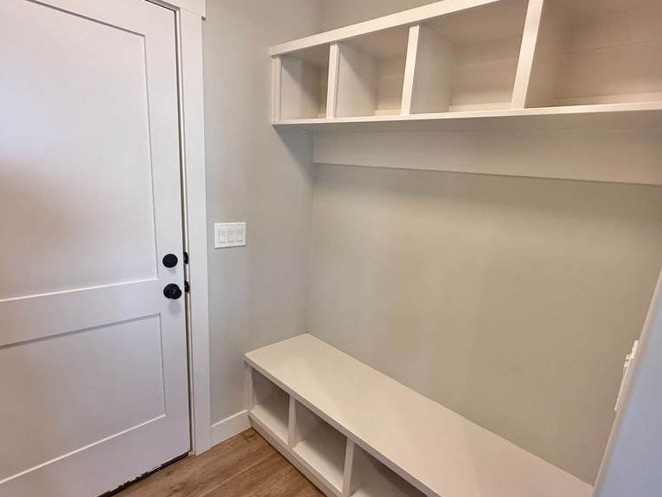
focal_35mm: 19
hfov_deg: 84.5
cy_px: 270
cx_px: 361
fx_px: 363
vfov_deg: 68.5
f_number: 2.2
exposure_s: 1/120
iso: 250
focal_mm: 2.22
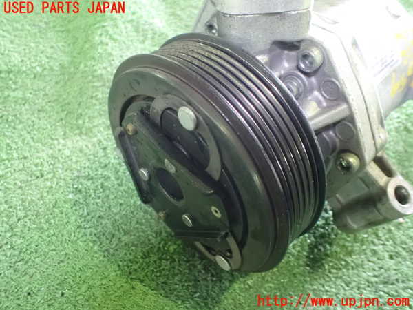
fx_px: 358
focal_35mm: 30
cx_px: 206
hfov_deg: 60.0
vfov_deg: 46.8
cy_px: 155
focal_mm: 5.4
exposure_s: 1/30
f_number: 2.3
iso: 1600
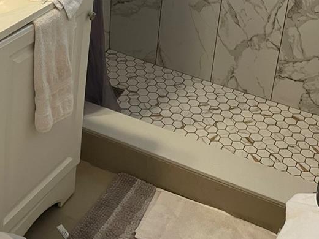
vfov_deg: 22.9
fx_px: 553
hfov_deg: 32.2
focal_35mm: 60
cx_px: 147
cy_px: -28
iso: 125
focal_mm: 4.2
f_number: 1.6
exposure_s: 1/60
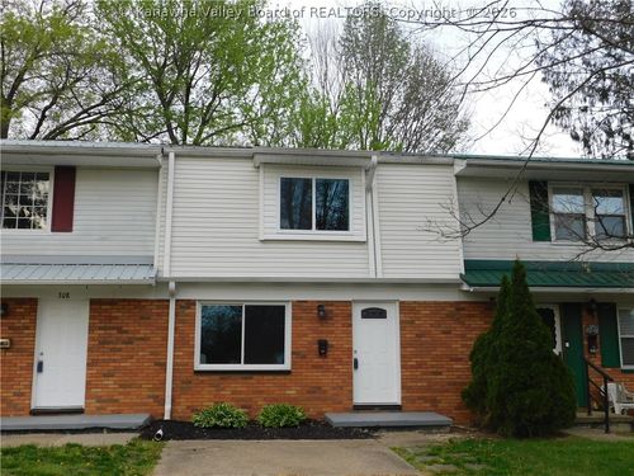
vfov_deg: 39.7
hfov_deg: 51.4
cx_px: 317
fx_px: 659
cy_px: 238
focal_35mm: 36
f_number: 3.5
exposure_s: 1/400
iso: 125
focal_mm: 6.3
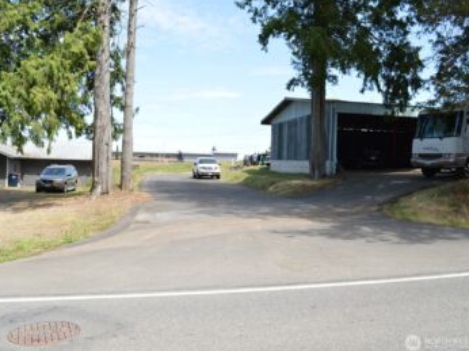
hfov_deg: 59.9
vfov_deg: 46.7
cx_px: 211
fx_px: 406
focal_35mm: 30
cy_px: 175
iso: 100
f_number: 7.1
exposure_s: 1/200
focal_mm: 18
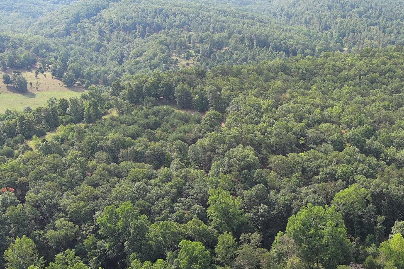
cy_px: 178
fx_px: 684
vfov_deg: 22.2
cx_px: 366
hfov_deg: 31.3
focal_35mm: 61
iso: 100
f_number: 2.8
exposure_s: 1/493
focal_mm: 10.57
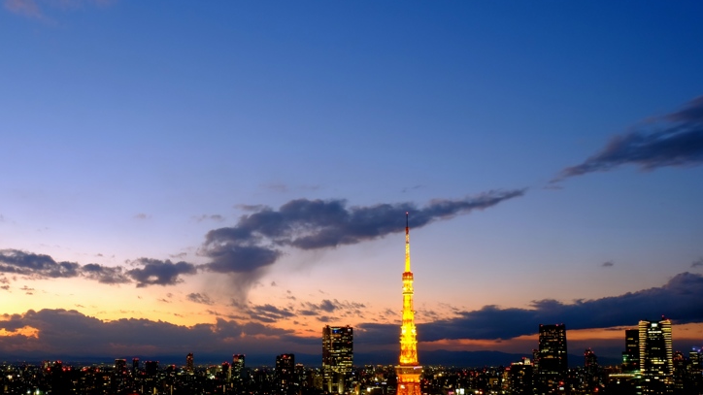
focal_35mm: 40
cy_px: 286
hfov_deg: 50.0
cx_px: 262
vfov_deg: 29.3
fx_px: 746
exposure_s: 6
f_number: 11
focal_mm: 18
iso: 200
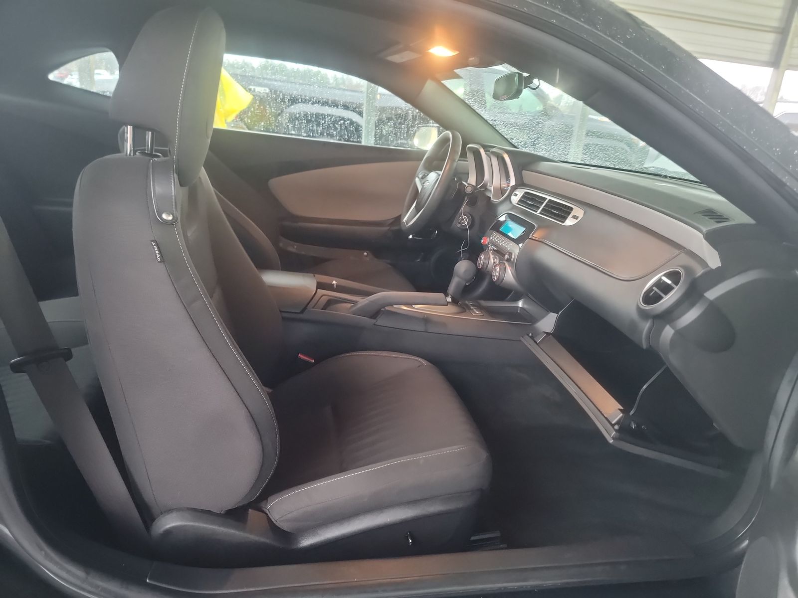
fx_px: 553
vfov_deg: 56.8
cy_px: 299
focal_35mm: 24
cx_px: 399
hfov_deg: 71.6
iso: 1304
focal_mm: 6.7
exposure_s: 1/14
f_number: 1.8
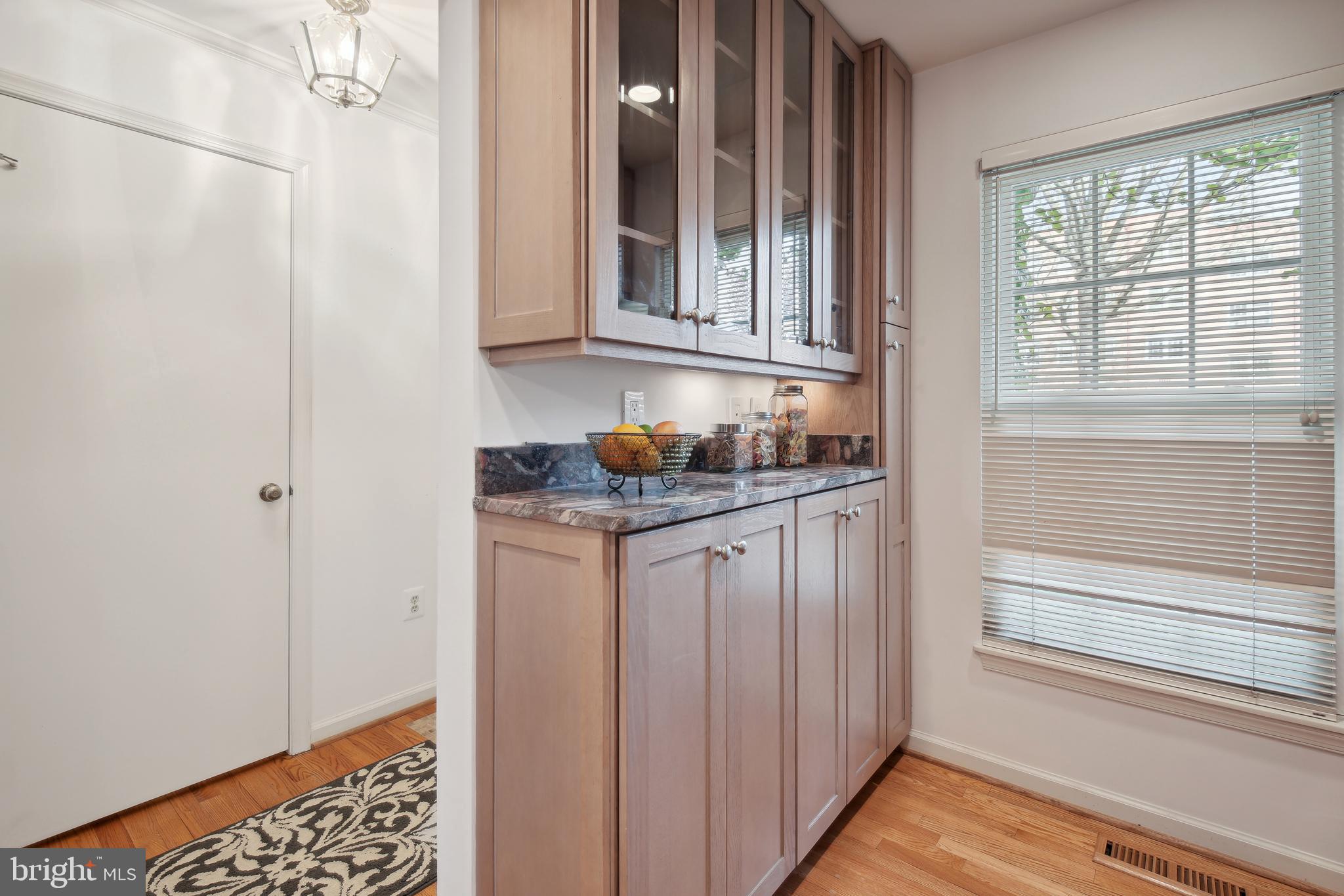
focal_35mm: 16
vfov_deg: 73.7
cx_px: 672
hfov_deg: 96.7
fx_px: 597
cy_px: 448
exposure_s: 1/13
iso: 400
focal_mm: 16
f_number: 8
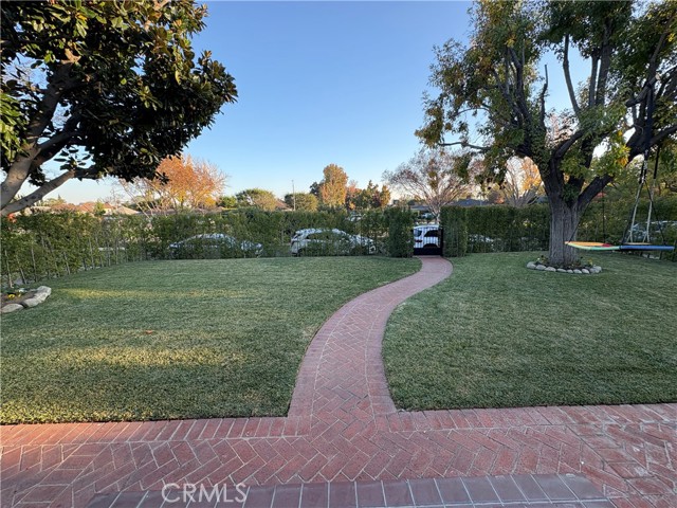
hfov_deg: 102.1
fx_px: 274
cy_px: 254
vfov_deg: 85.7
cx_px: 338
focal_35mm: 14
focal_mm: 2.22
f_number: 2.2
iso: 50
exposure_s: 1/242
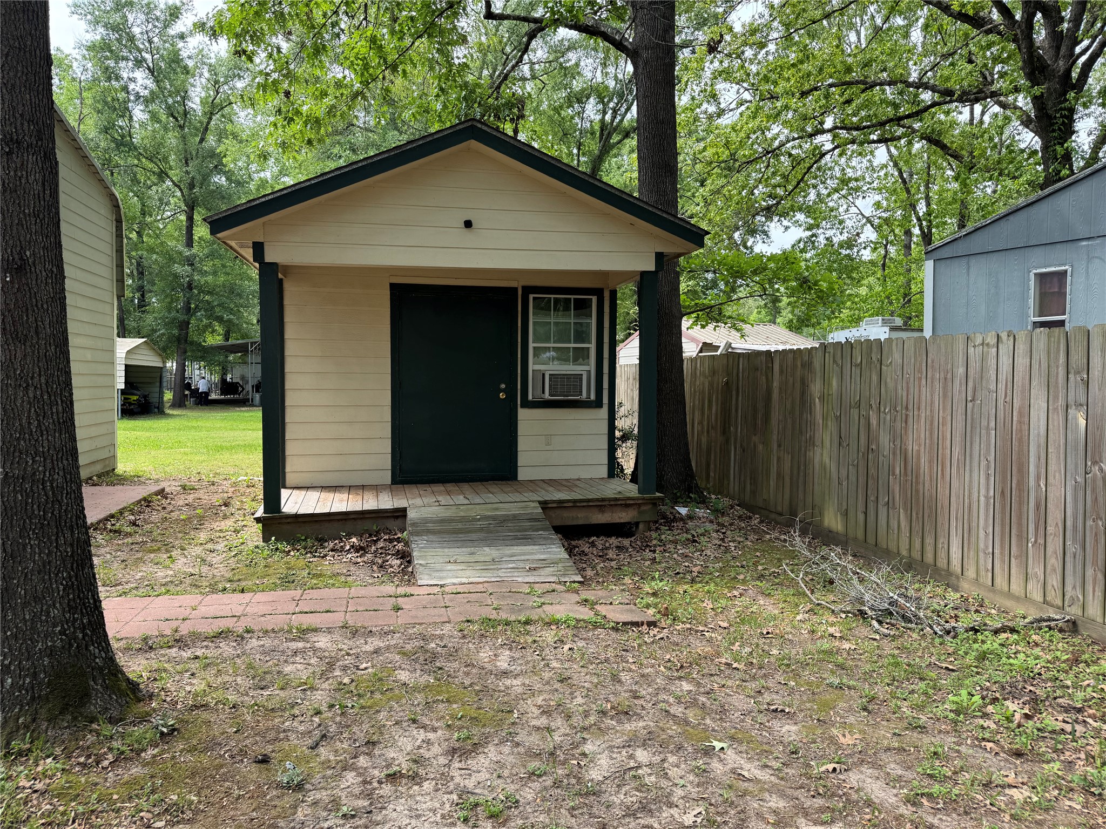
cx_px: 553
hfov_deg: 71.6
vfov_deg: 56.8
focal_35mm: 24
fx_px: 767
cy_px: 414
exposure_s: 1/664
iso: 80
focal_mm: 6.76
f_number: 1.78
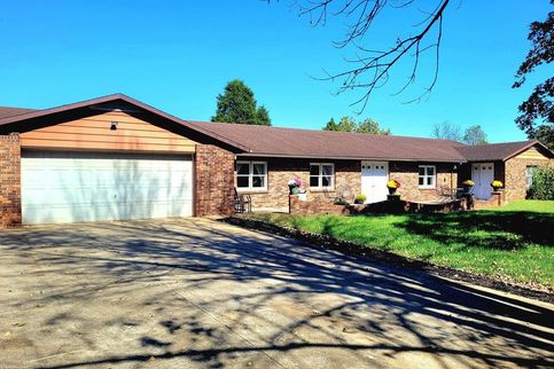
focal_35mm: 28
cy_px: 199
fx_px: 431
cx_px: 276
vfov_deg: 46.4
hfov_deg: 65.5
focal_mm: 5.4
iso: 40
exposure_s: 1/2500
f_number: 1.8
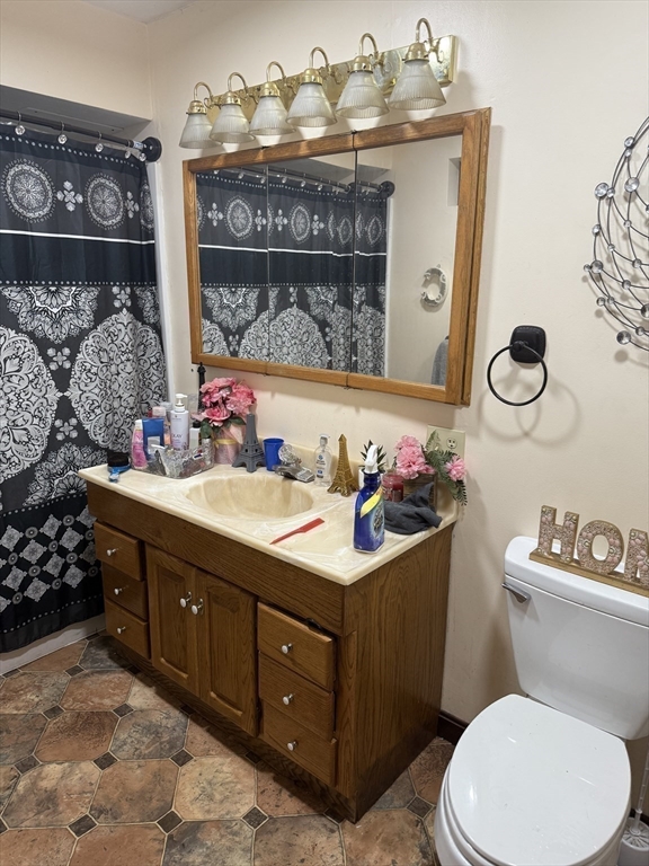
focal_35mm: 24
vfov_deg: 71.6
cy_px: 433
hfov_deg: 56.8
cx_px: 324
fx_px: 600
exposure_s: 1/60
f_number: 1.78
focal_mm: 6.76
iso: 160
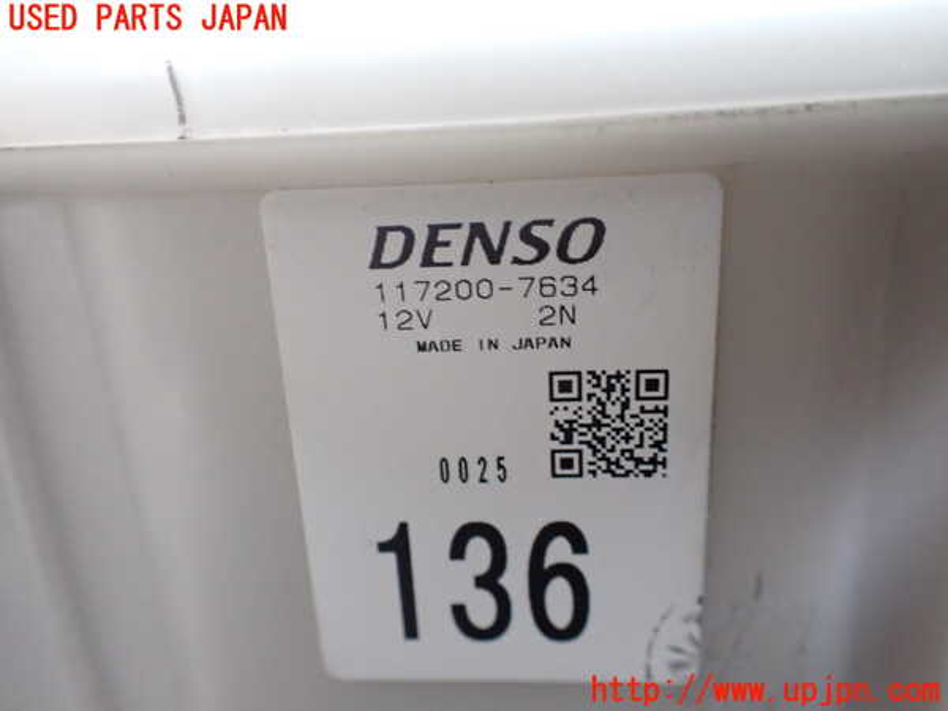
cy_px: 356
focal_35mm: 30
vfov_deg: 46.8
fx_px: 822
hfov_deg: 60.0
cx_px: 474
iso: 1000
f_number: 2.3
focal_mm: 5.4
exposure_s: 1/30
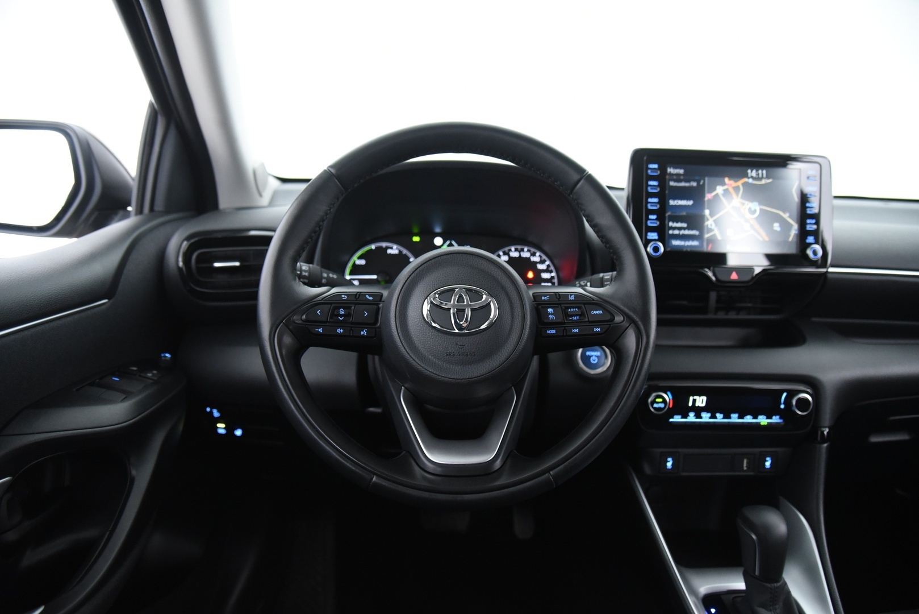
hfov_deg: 73.7
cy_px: 307
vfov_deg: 53.2
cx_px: 460
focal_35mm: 24
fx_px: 613
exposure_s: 1/20
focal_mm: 24
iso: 4000
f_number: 4
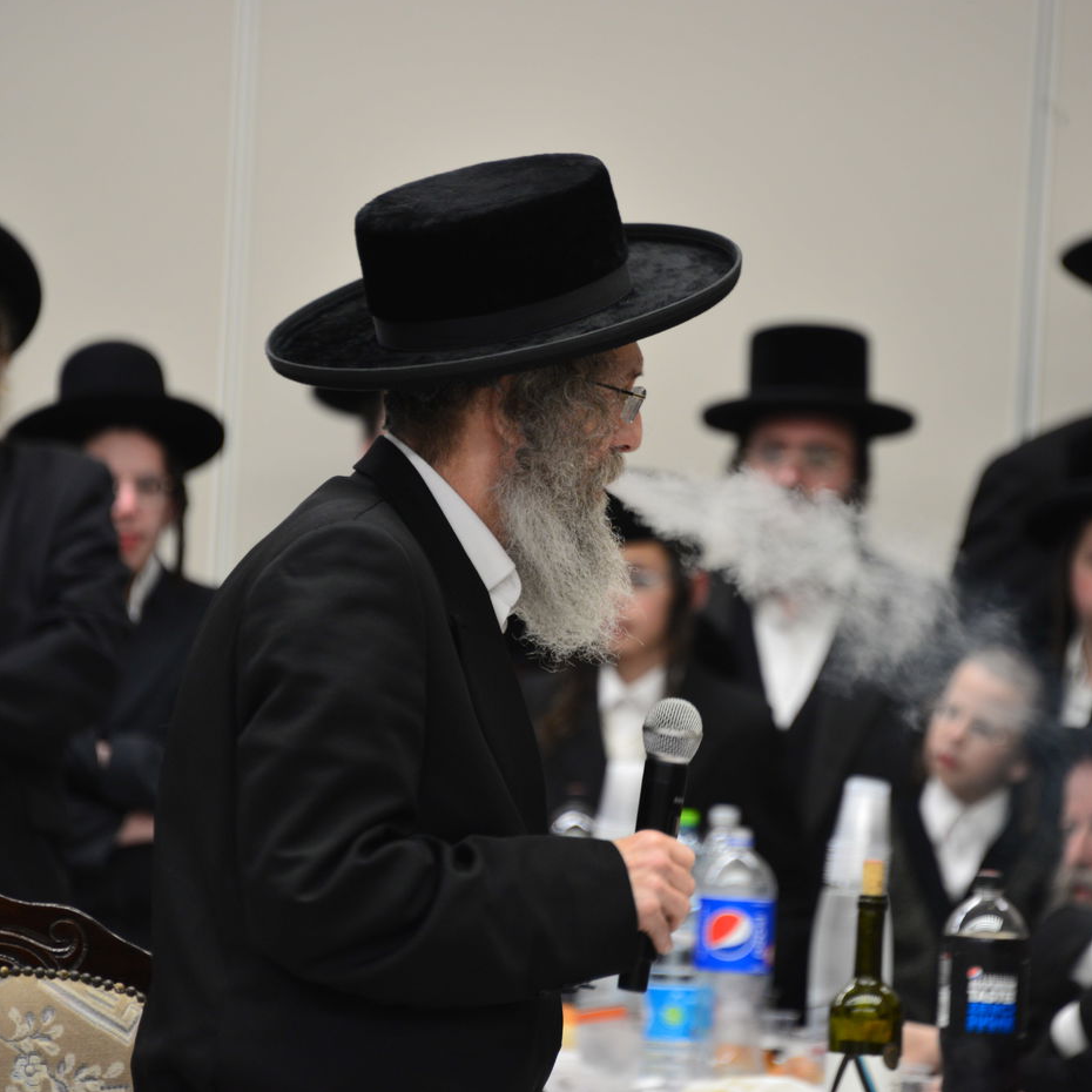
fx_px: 13705
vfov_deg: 4.6
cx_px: 577
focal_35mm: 384
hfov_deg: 4.6
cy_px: 545
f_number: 5.6
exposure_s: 1/100
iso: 1000
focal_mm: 300
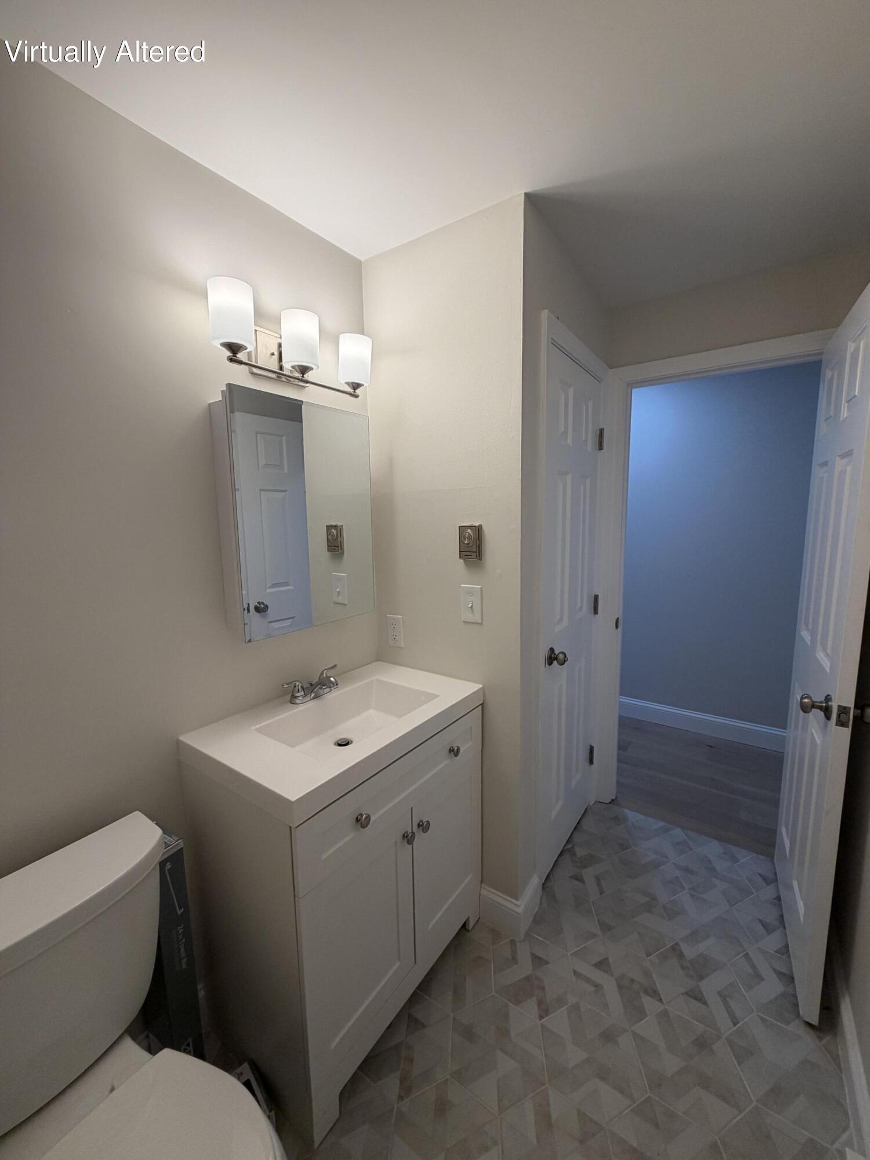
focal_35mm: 14
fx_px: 469
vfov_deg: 102.1
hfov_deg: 85.7
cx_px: 435
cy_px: 580
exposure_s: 1/120
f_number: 2.2
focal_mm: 2.22
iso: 80
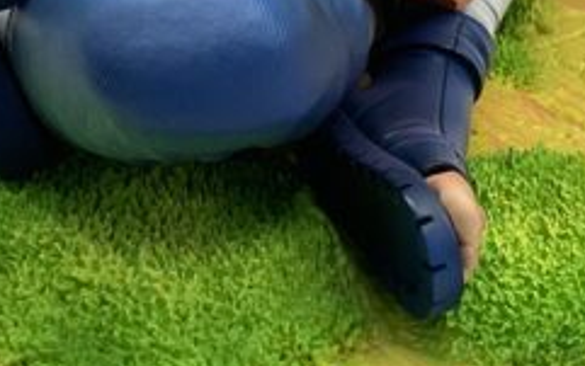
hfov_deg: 20.4
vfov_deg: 11.7
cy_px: -337
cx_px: 262
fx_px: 1627
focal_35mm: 102
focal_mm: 3
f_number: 1.8
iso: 40
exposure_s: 1/100
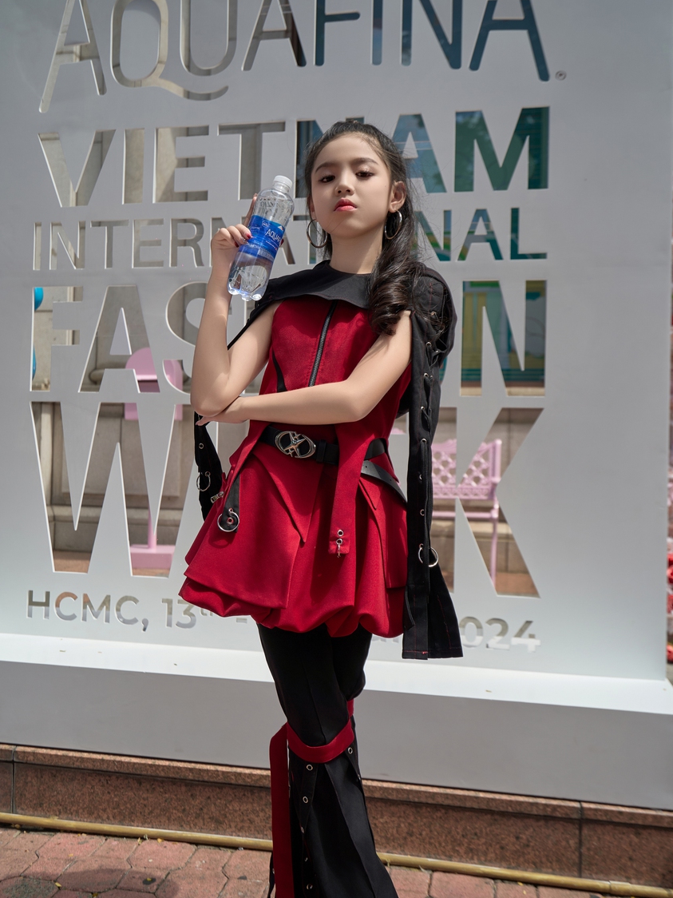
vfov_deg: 56.8
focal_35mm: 32
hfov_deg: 44.2
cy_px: 421
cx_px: 335
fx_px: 830
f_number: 4
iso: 125
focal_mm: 29
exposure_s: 1/800
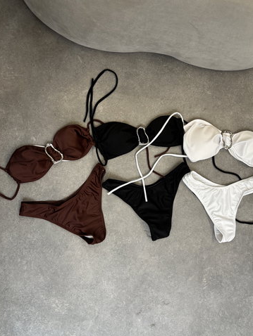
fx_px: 282
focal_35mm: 29
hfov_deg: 48.2
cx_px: 137
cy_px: 165
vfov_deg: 61.6
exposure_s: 1/50
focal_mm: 5.96
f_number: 1.6
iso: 125
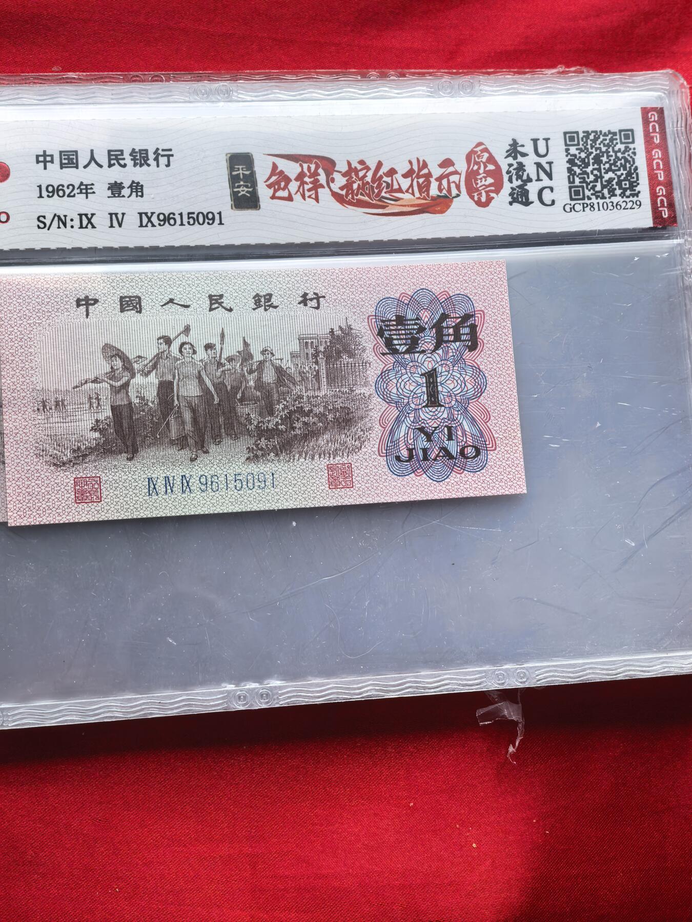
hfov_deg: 30.3
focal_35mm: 48
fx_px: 1279
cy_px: 461
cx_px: 346
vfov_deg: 39.7
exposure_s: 1/100
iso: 125
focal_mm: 6.98
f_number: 2.8
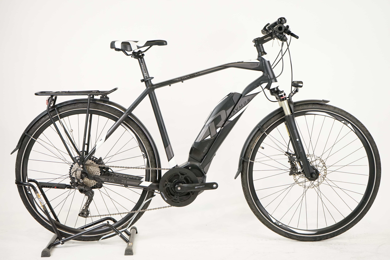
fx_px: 617
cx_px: 195
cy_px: 130
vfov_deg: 23.8
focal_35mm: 57
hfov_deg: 35.1
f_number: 5.6
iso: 3200
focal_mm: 57
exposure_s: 1/200
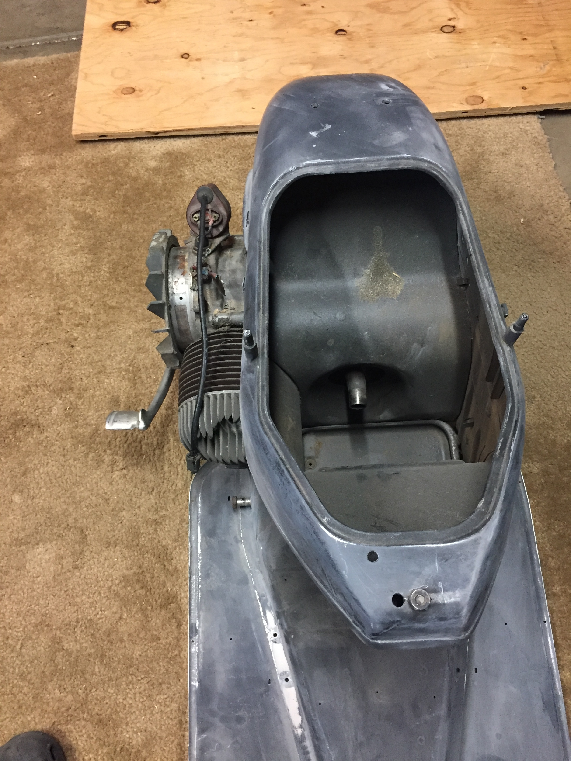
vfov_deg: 61.7
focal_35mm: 29
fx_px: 638
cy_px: 380
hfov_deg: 48.2
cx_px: 286
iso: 250
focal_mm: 4.15
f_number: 2.2
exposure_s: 1/30
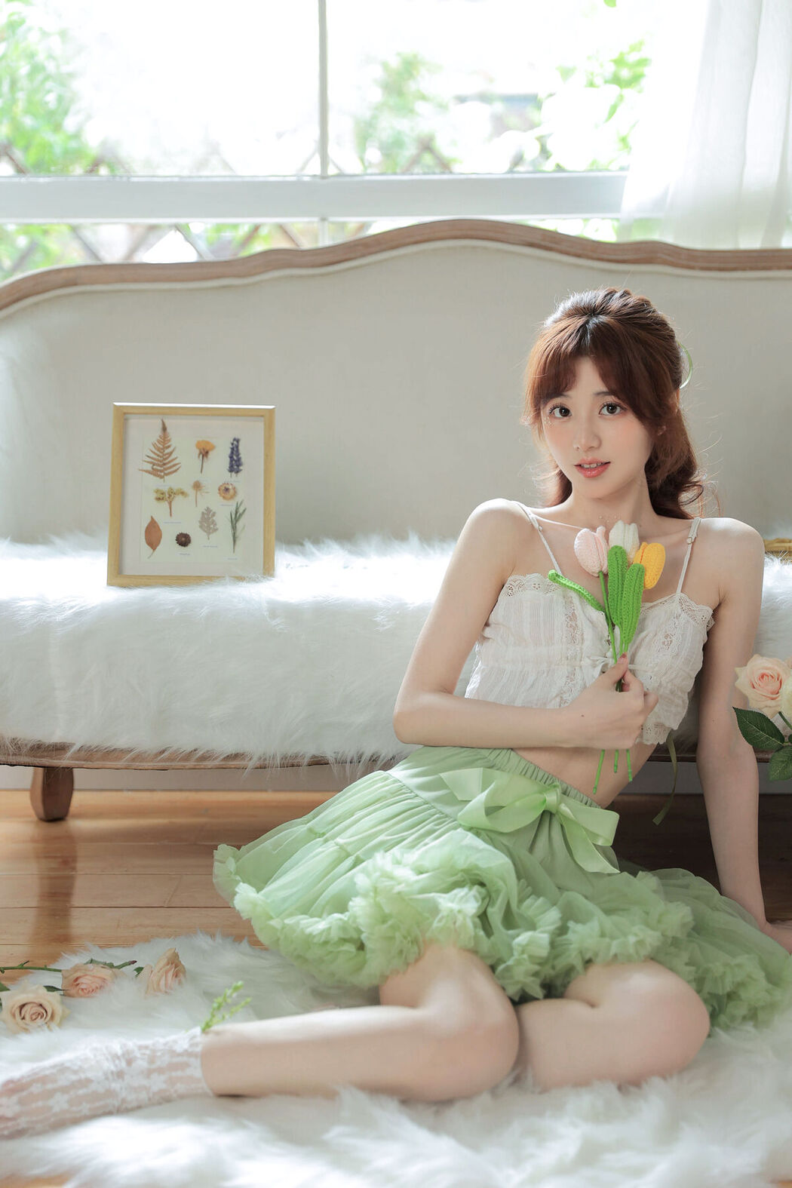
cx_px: 396
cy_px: 594
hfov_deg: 20.9
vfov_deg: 31.0
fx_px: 2145
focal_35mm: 65
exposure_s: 1/160
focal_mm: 65
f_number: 2.8
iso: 1000
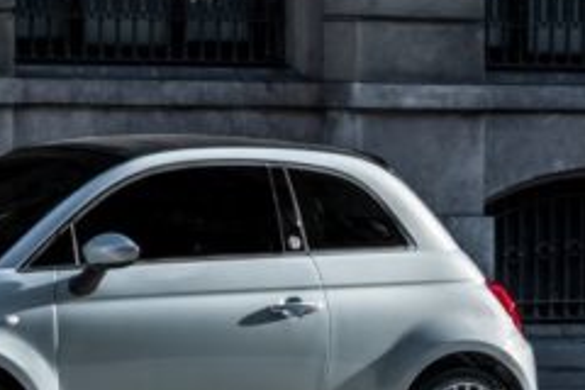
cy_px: 178
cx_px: -251
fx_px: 3298
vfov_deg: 6.8
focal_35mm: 203
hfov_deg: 9.9
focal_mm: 70
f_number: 5.6
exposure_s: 1/800
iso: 250
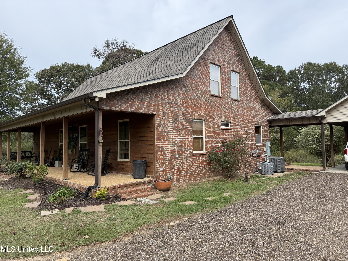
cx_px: 174
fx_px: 241
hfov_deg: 71.6
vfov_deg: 56.8
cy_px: 130
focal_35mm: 24
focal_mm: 6.76
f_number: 1.78
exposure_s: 1/2232
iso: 100
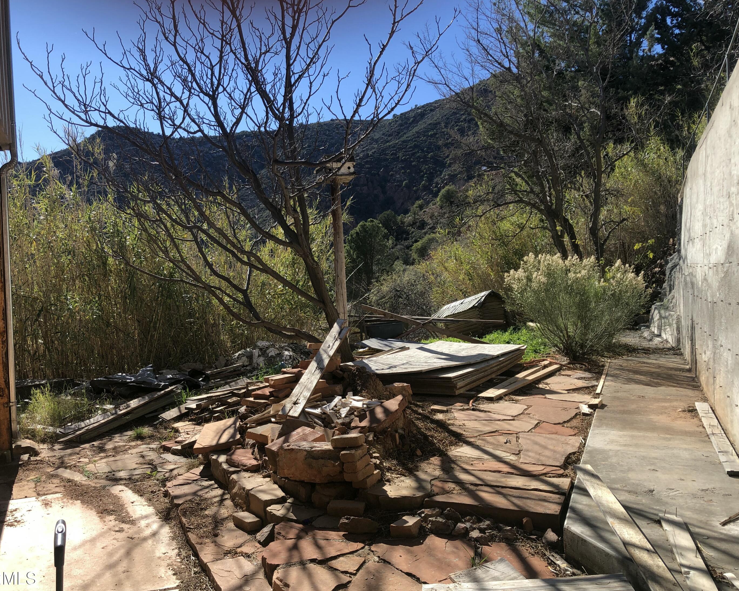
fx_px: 656
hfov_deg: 58.7
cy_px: 302
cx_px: 340
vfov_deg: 48.5
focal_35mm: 30
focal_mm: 3.99
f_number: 1.8
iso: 20
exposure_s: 1/1143
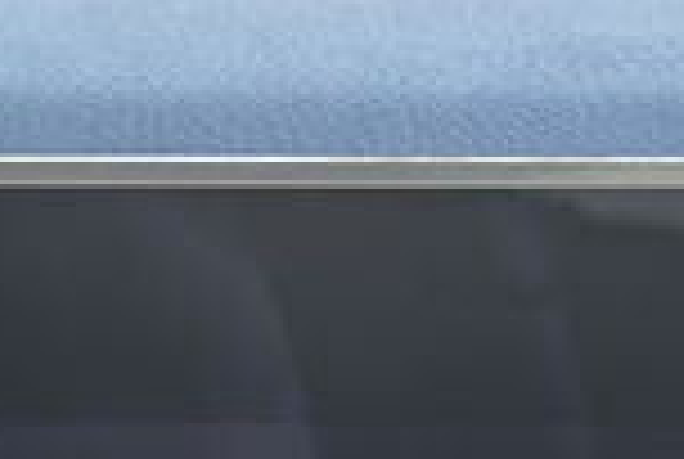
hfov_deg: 12.9
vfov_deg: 8.7
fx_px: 2703
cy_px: 1130
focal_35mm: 142
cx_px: -608
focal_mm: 5.7
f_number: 1.5
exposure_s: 1/116
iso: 125
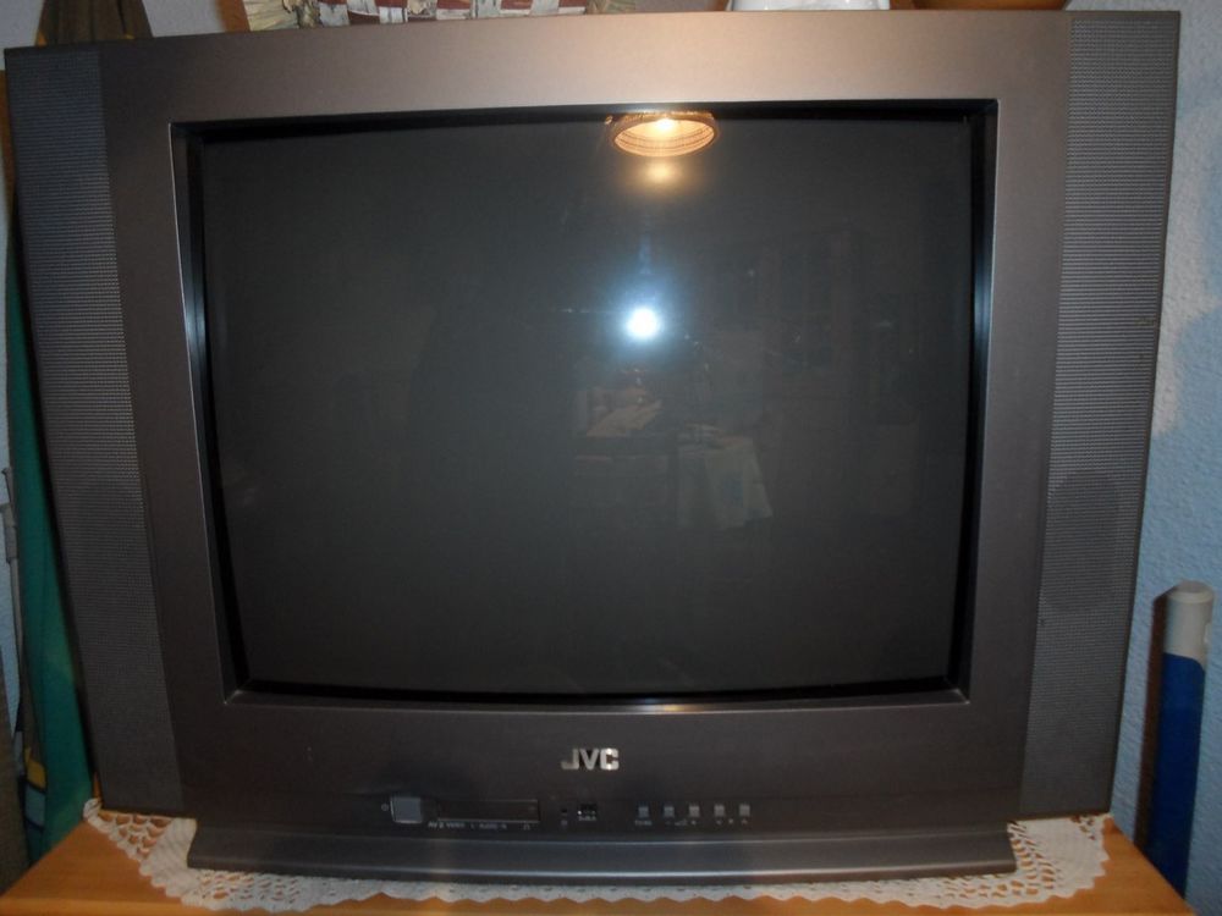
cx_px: 611
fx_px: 883
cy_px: 458
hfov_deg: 69.4
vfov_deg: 54.9
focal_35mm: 25
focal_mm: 4.5
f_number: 2.5
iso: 400
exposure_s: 1/15
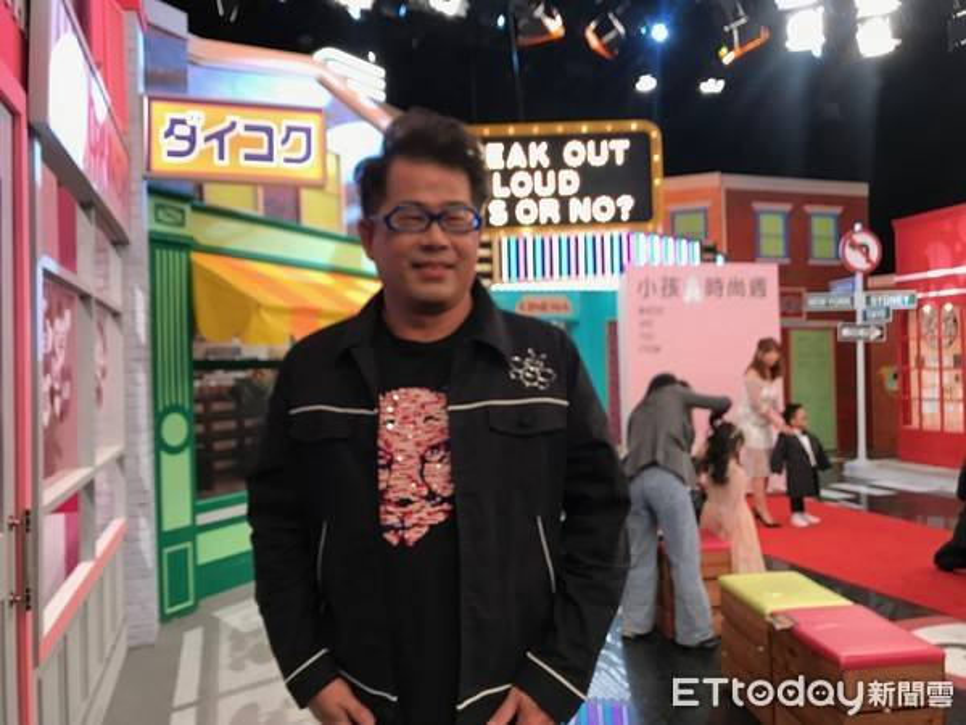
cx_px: 483
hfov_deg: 63.4
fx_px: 781
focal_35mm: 28
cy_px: 362
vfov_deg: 49.7
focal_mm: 3.99
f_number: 1.8
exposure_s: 1/30
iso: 25
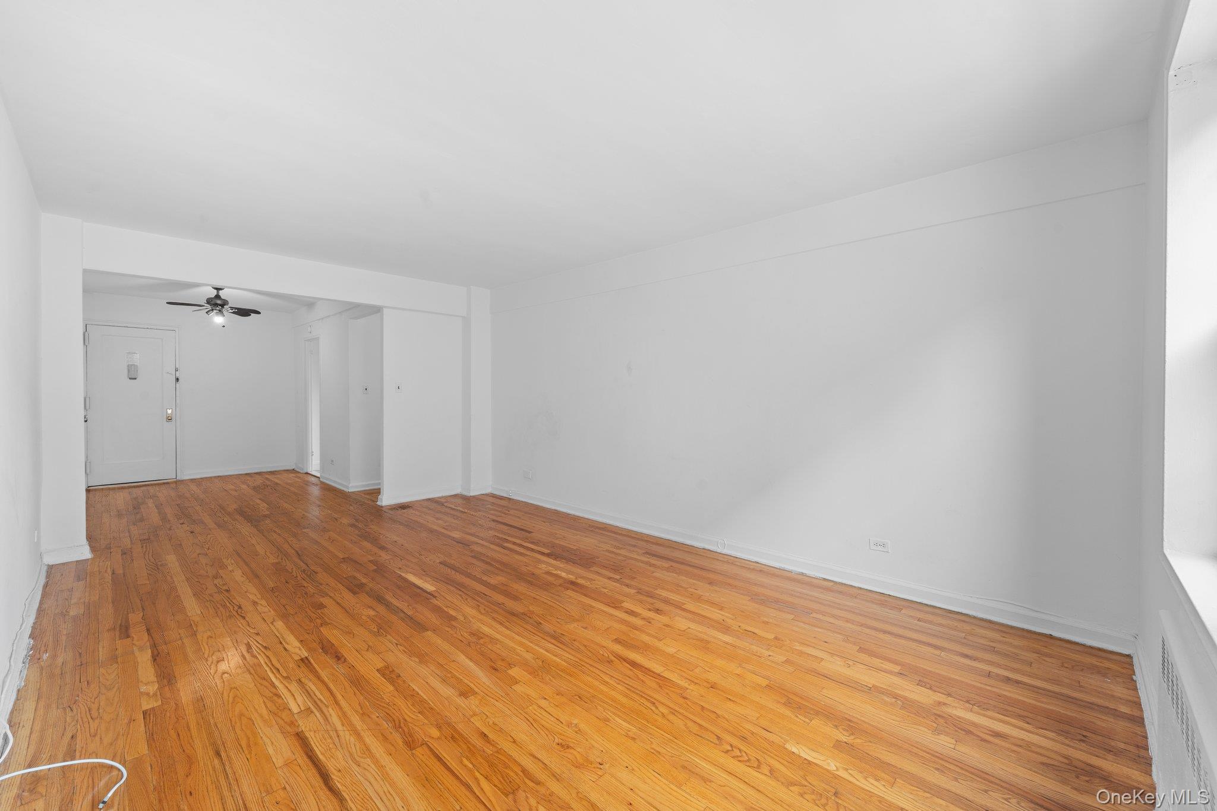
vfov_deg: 81.2
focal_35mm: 14
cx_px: 608
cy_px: 406
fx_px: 473
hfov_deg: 104.3
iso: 320
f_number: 10
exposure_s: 1/2
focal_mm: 14
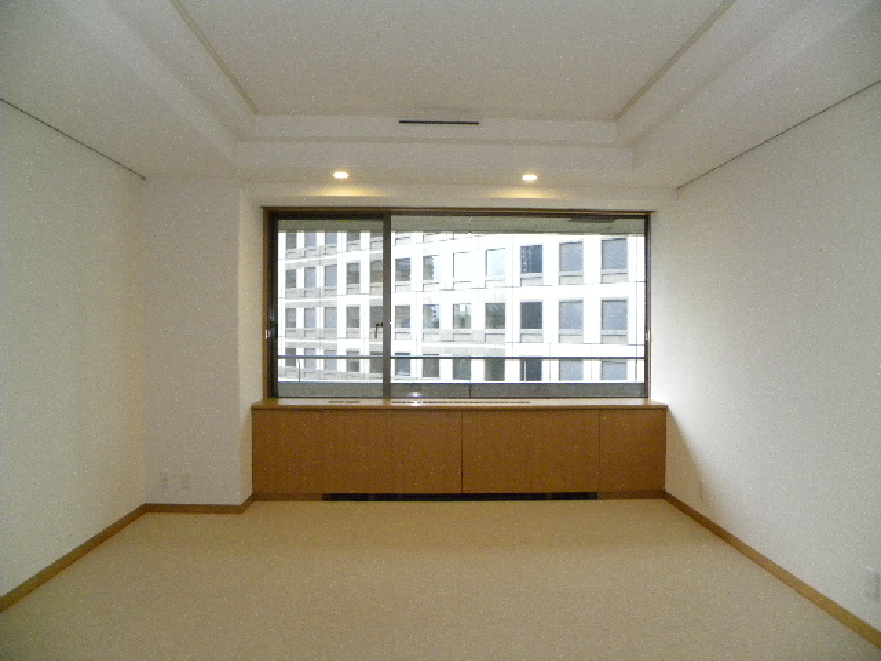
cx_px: 440
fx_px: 662
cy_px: 330
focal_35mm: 26
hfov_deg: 67.3
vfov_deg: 53.1
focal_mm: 4.6
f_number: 2.8
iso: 400
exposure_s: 1/70.6
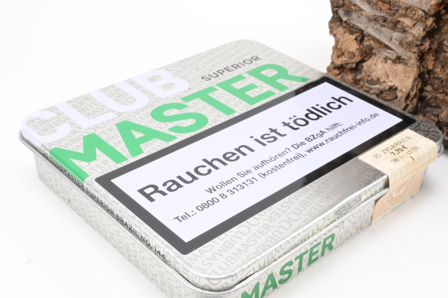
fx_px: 597
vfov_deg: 28.0
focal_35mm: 48
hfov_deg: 41.1
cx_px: 225
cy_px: 178
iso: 640
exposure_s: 1/15
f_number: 22
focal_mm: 24.5
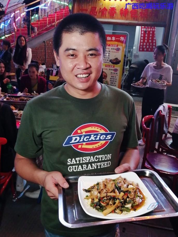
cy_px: 118
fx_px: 219
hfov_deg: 44.2
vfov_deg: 56.8
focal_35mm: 32
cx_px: 89
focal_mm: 3.64
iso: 250
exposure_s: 1/33.3
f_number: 1.8
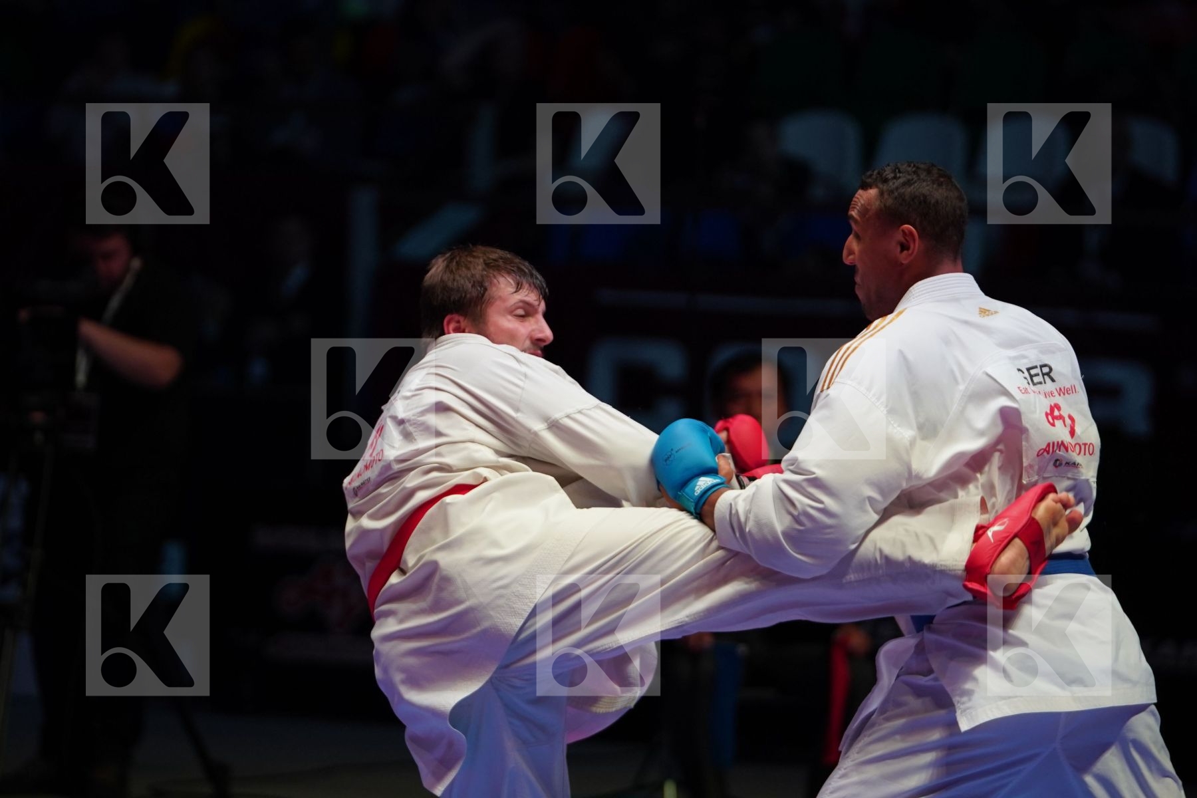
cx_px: 598
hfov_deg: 8.8
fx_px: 7780
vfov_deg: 5.9
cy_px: 399
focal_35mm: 234
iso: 1000
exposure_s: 1/1000
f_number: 2.8
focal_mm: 156
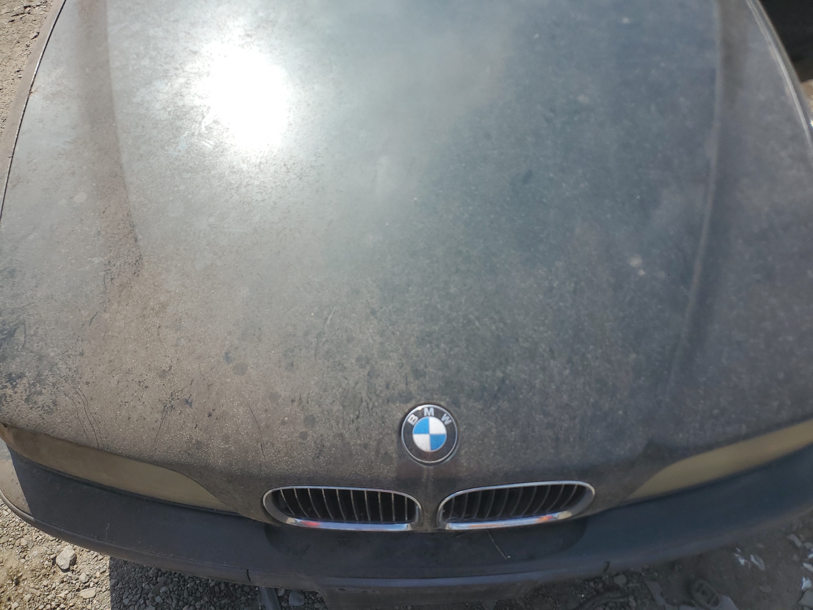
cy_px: 305
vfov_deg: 53.1
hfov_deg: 67.3
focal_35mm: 26
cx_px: 406
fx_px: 611
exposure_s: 1/2500
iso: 50
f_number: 1.5
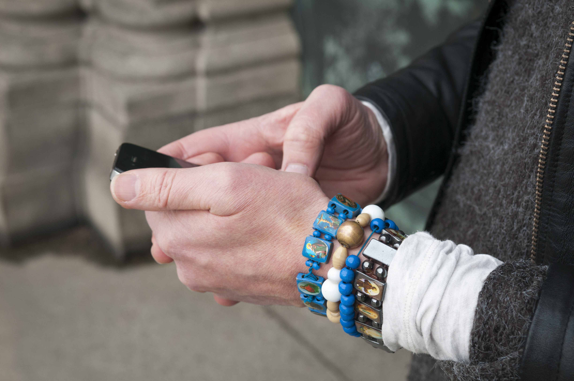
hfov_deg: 33.4
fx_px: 955
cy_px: 190
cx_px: 287
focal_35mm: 60
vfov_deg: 22.6
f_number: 6.7
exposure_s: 1/180
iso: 200
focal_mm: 40
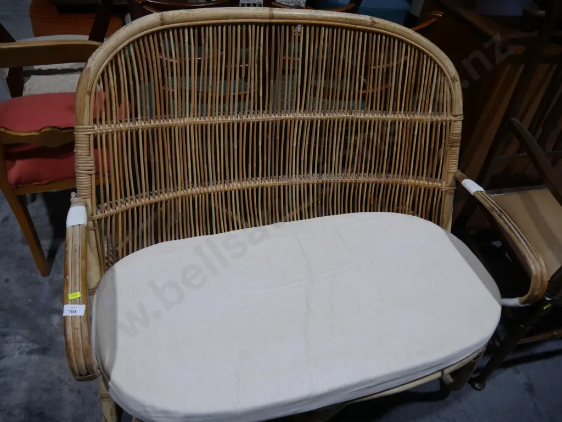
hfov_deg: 63.4
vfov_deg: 49.8
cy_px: 211
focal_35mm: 28
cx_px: 281
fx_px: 455
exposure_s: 1/125
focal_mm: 14
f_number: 3.5
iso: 200
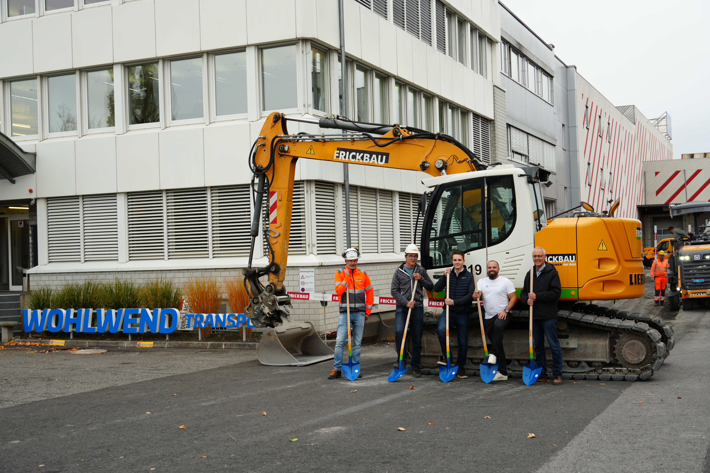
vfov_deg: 28.1
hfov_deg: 41.1
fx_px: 947
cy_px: 236
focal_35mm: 48
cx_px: 355
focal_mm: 32
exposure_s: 1/60
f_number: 5
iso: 100
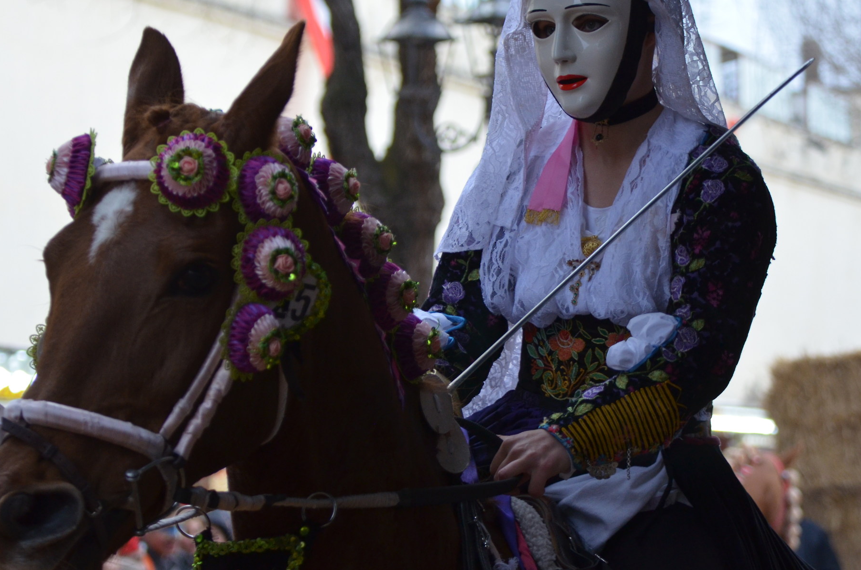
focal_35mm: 140
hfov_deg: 14.7
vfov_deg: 9.8
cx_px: 431
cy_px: 243
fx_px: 3341
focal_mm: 70
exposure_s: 1/320
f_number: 4
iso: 800
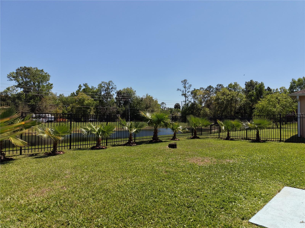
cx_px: 152
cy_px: 114
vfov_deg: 56.8
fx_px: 211
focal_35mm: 24
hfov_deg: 71.6
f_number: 1.8
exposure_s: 1/5000
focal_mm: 8.67
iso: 200
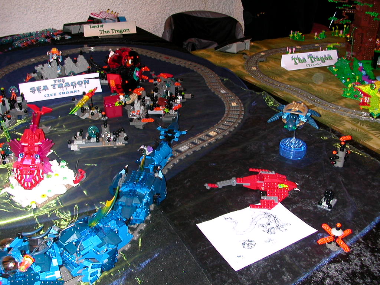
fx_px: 406
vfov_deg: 38.7
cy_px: 142
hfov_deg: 50.1
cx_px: 190
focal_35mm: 37
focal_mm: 5.6
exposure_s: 1/59.9
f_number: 2.7
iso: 100
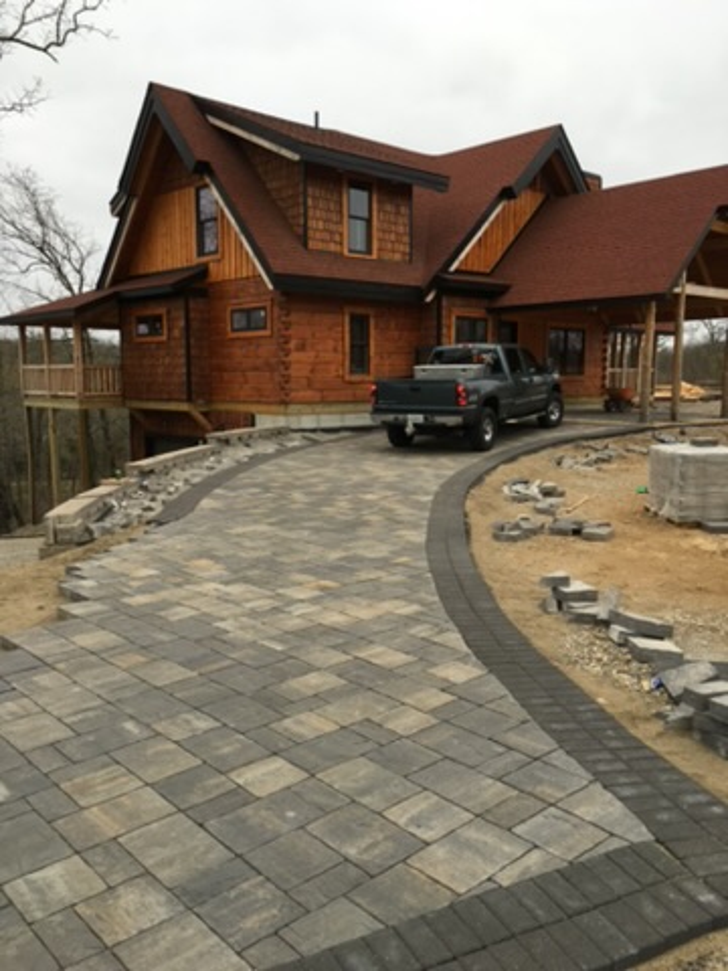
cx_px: 364
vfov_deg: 61.7
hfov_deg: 48.2
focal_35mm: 29
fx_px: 813
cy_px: 486
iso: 25
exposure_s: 1/120
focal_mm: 4.15
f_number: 2.2
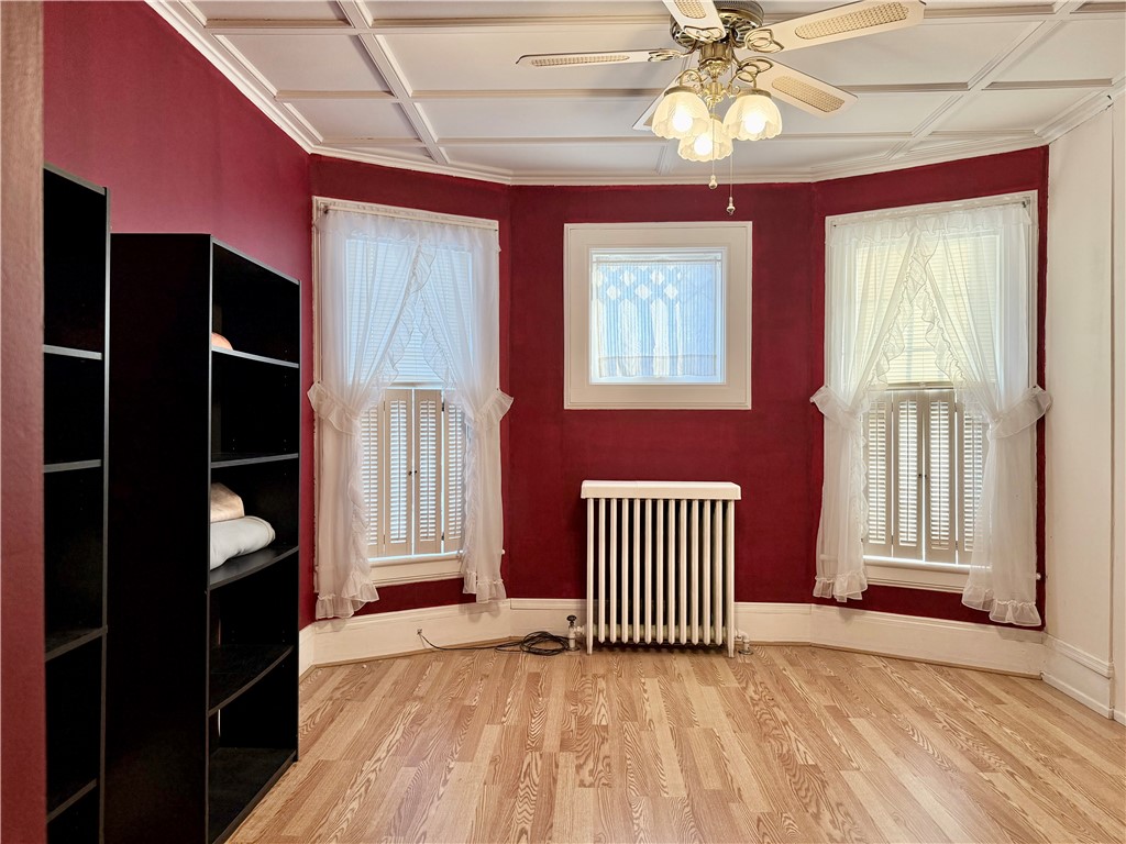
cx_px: 563
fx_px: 781
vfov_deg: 56.8
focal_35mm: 24
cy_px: 422
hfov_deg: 71.6
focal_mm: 6.76
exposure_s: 1/120
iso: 200
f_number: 1.78
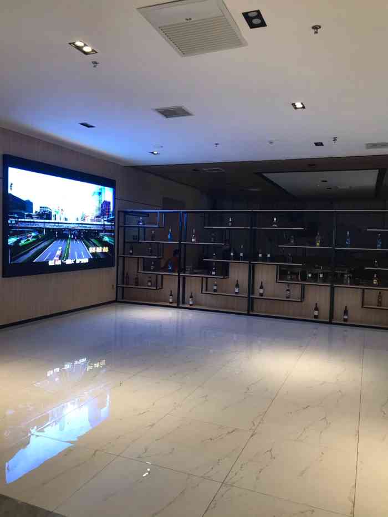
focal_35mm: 28
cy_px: 258
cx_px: 194
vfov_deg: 63.4
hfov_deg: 49.8
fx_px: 418
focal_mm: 3.99
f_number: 1.8
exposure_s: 1/30
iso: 32
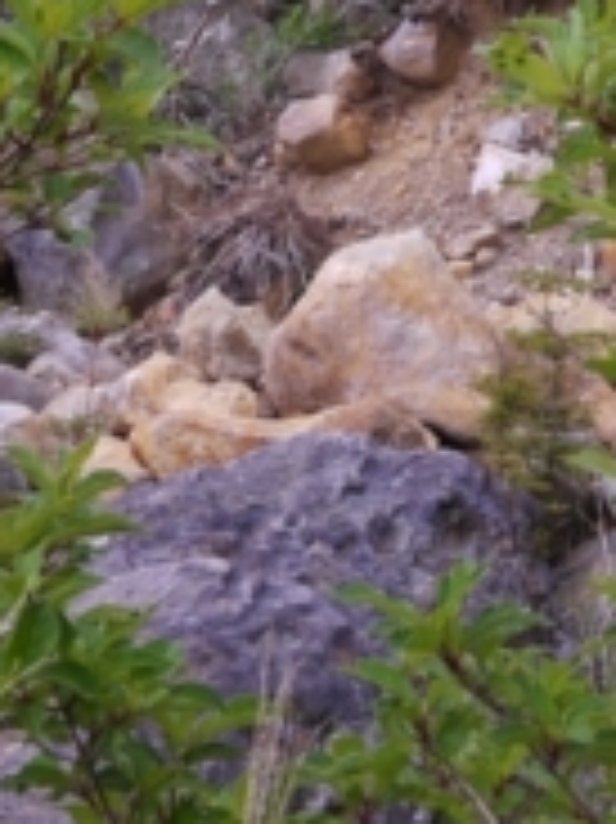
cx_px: 1039
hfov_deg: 8.2
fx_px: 4157
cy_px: -792
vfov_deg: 10.4
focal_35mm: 175
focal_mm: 20
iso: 200
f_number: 7.1
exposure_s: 1/125
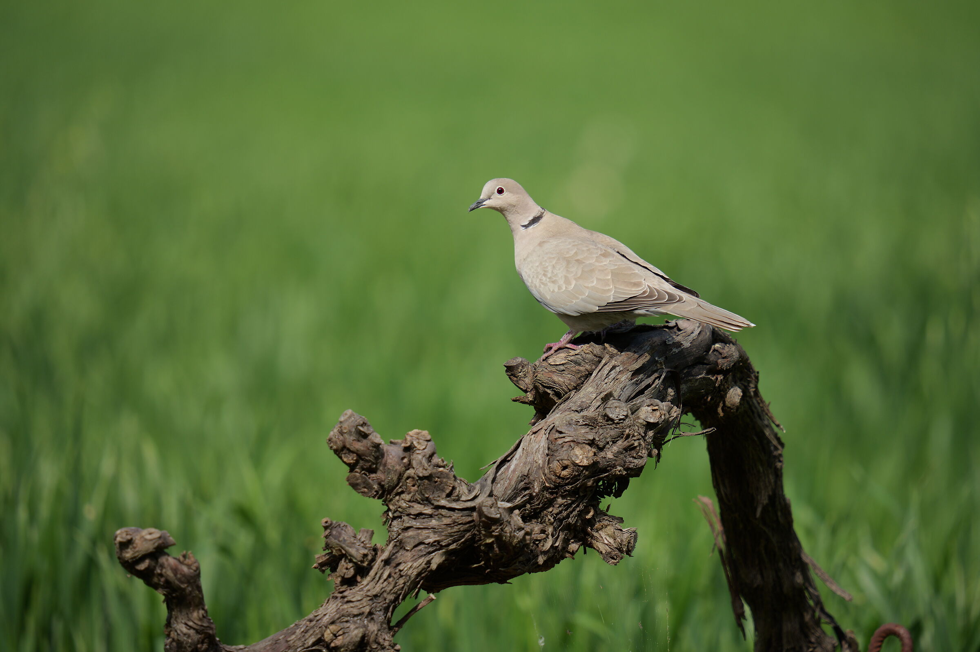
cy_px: 326
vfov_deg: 2.3
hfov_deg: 3.4
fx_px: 16326
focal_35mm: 600
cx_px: 490
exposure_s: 1/500
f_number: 6.3
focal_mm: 600
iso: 200
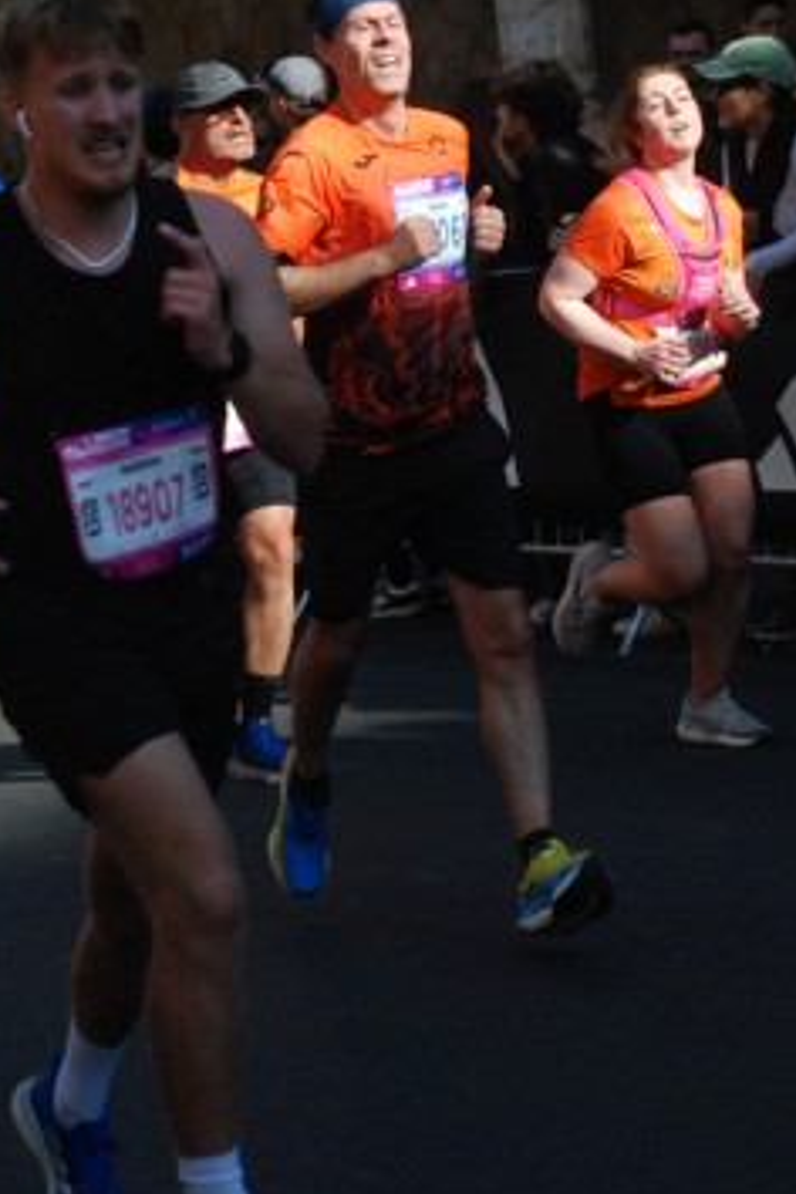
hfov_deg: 9.3
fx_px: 4908
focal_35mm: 148
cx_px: 481
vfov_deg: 13.8
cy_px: 280
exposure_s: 1/1600
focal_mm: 58
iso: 1000
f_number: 6.3
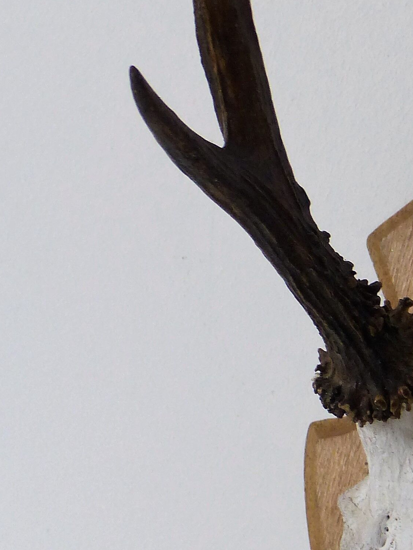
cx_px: 428
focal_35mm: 343
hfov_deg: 4.3
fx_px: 5456
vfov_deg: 5.8
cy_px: 346
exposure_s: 1/60
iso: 200
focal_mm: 20.9
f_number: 2.8
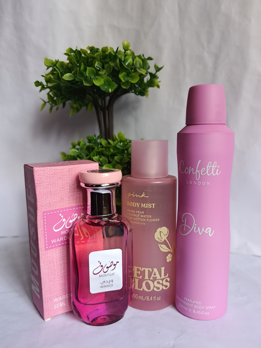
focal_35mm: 24
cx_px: 130
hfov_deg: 56.8
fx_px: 241
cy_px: 174
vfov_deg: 71.6
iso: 1163
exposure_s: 1/33.3
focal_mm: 5.31
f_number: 1.7
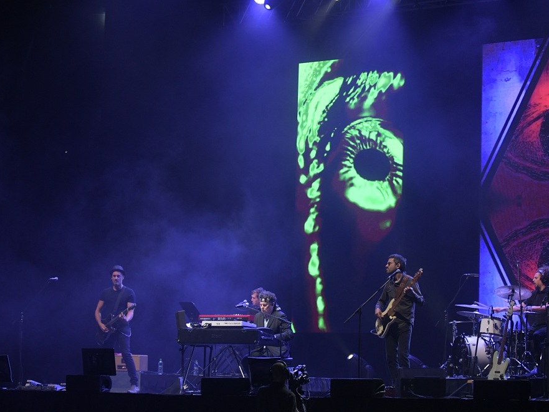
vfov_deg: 7.3
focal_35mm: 205
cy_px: 207
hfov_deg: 9.7
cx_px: 286
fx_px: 3244
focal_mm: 125
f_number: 2.8
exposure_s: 1/320
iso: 2000
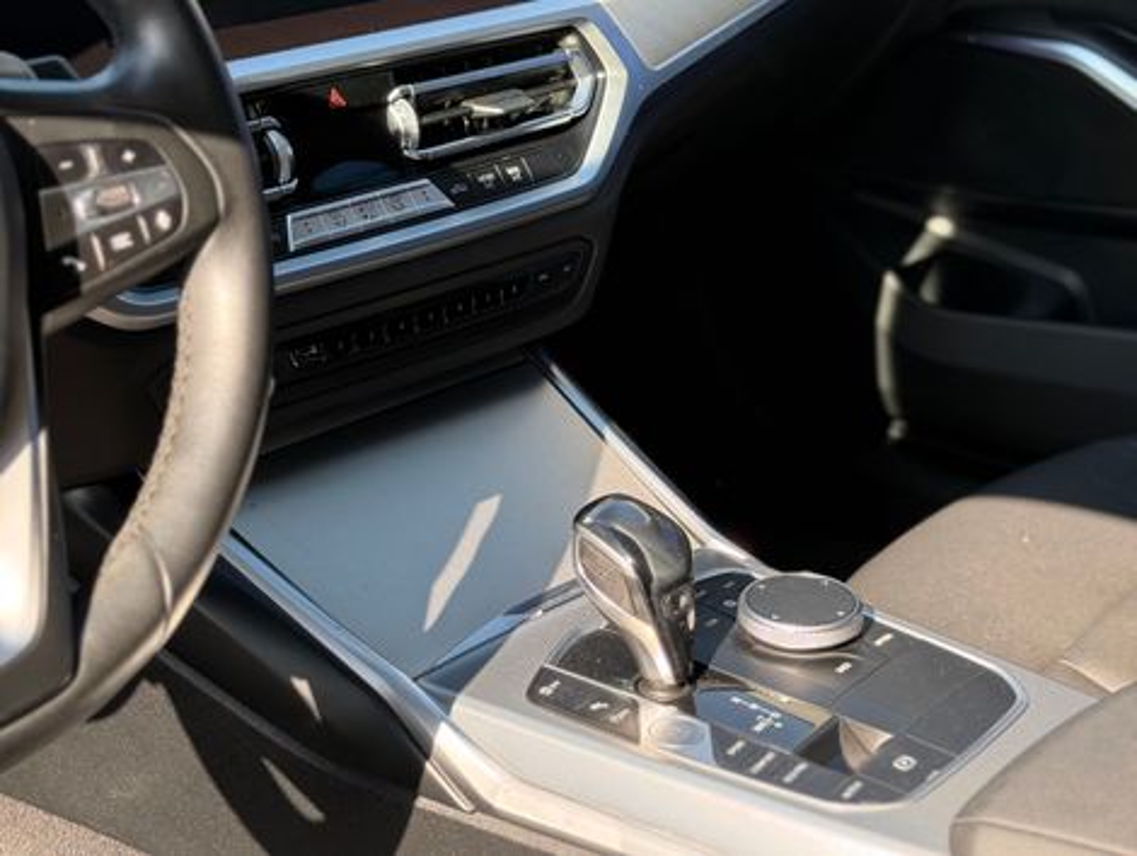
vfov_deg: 30.3
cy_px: 428
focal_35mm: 48
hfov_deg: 39.6
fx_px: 1579
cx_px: 568
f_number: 1.78
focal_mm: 6.76
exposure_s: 1/420
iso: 100
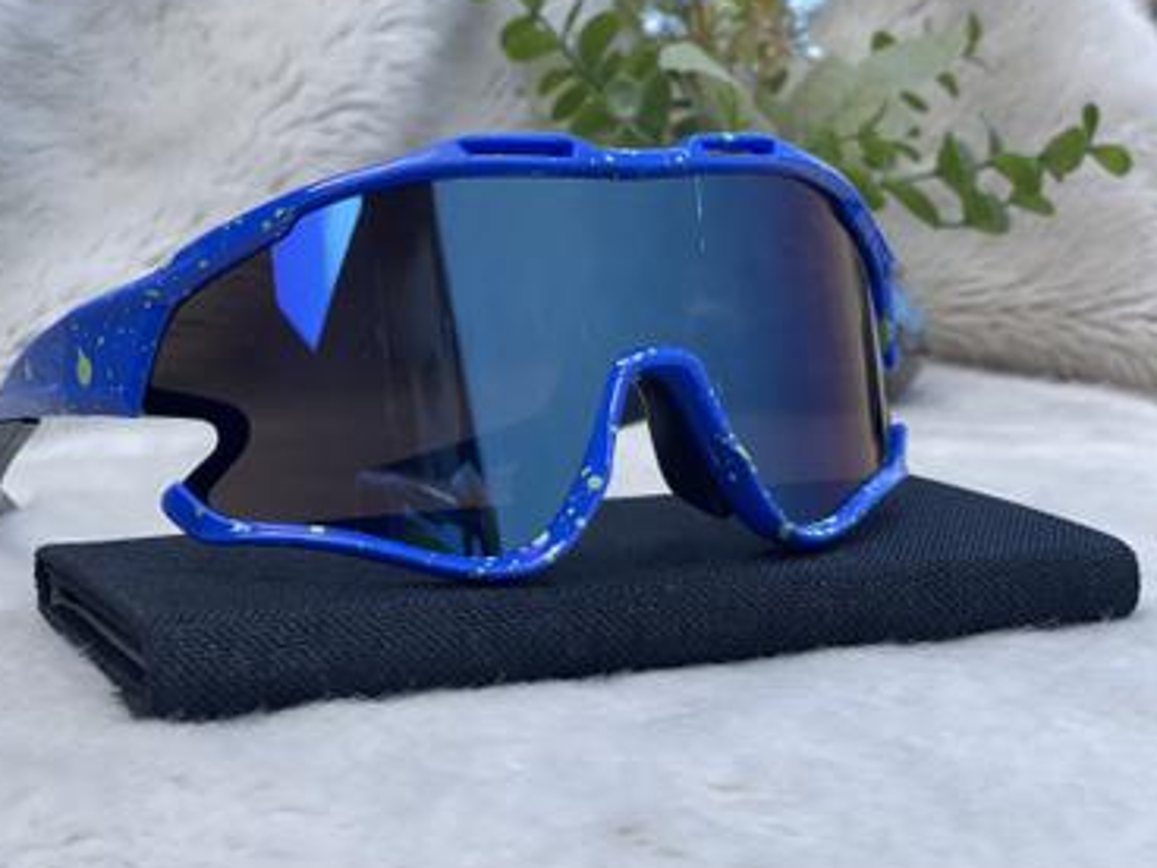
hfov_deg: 30.2
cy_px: 390
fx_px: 2139
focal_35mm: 64
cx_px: 464
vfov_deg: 22.9
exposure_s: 1/302
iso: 32
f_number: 2
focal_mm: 6
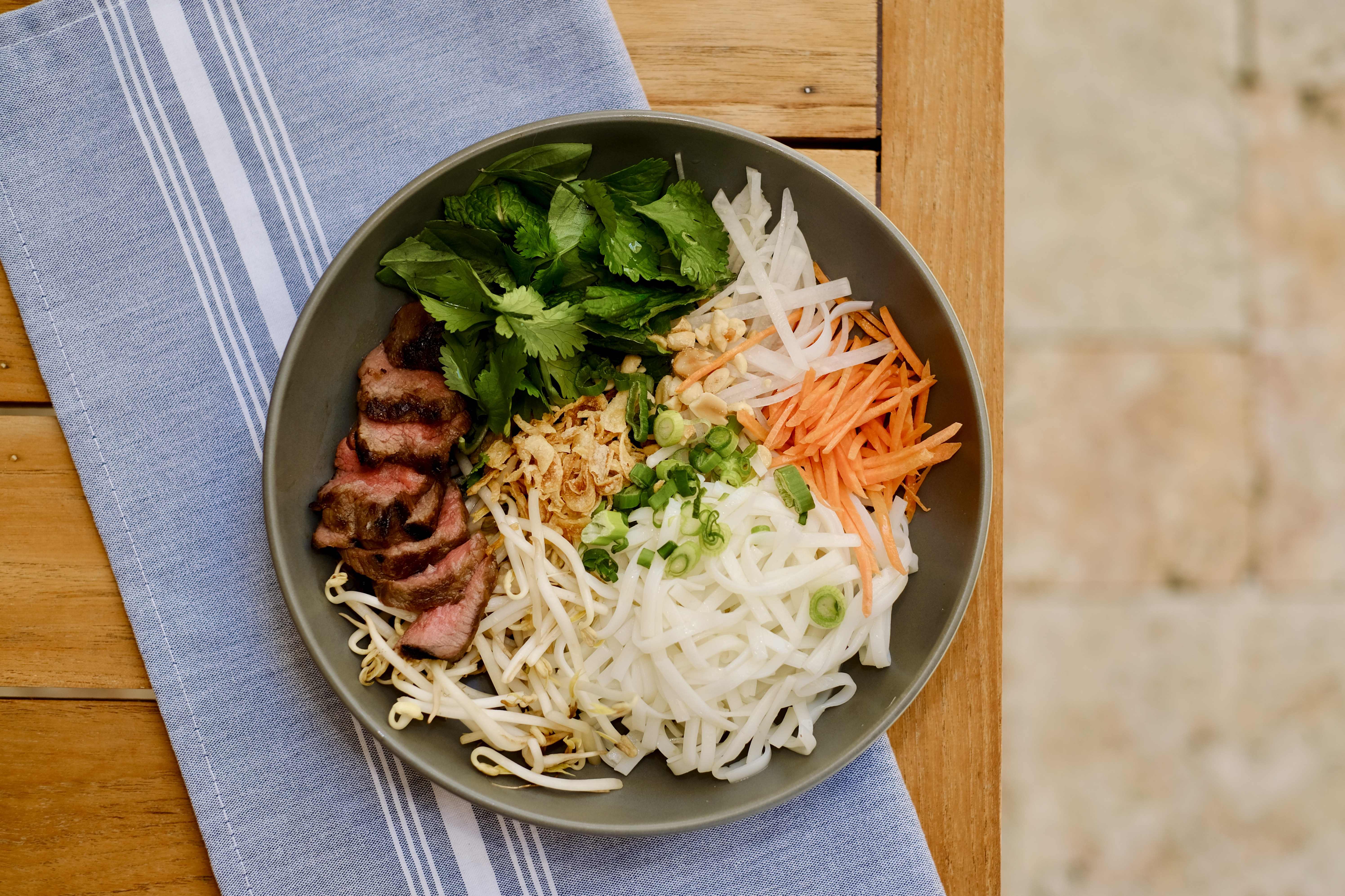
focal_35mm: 53
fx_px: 1980
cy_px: 448
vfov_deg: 25.5
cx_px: 672
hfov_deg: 37.5
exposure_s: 1/500
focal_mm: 35
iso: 200
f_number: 2.5
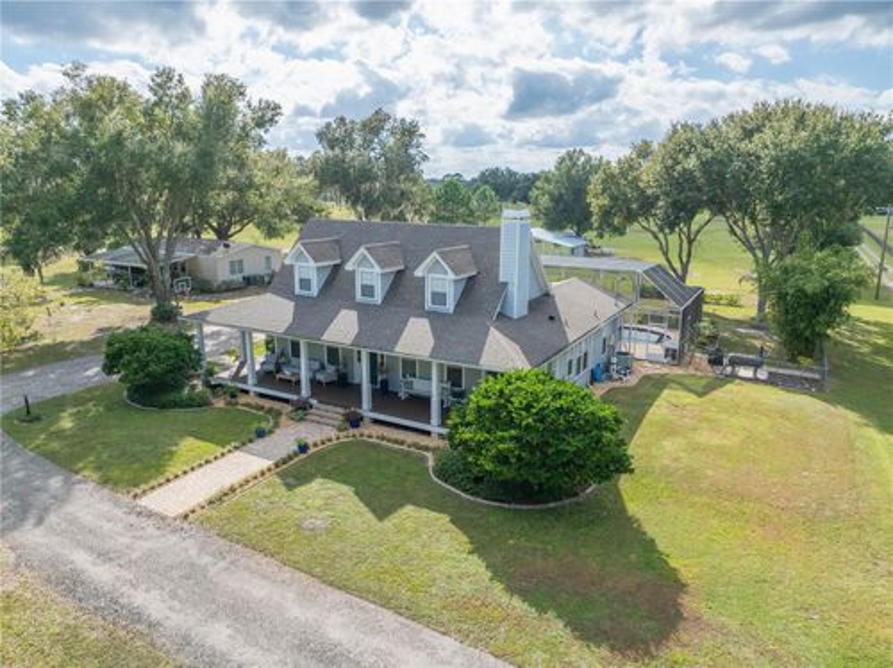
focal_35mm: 24
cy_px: 334
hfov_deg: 71.6
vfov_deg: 56.7
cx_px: 446
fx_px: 619
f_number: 2.8
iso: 330
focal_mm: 12.29
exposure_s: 1/5000
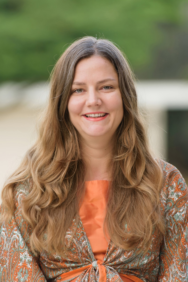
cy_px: 141
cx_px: 94
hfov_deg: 7.9
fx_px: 1370
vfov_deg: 11.7
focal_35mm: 175
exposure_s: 1/500
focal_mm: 175
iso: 200
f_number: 3.2
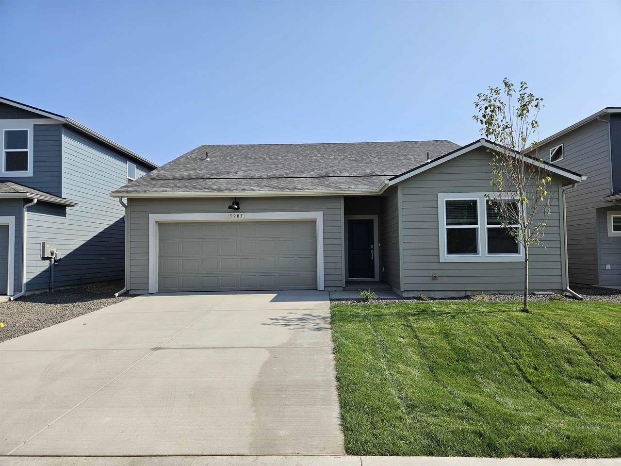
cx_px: 310
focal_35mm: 23
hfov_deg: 73.9
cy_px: 233
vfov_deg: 58.9
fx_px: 413
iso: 25
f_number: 1.8
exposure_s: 1/2259
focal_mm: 5.4
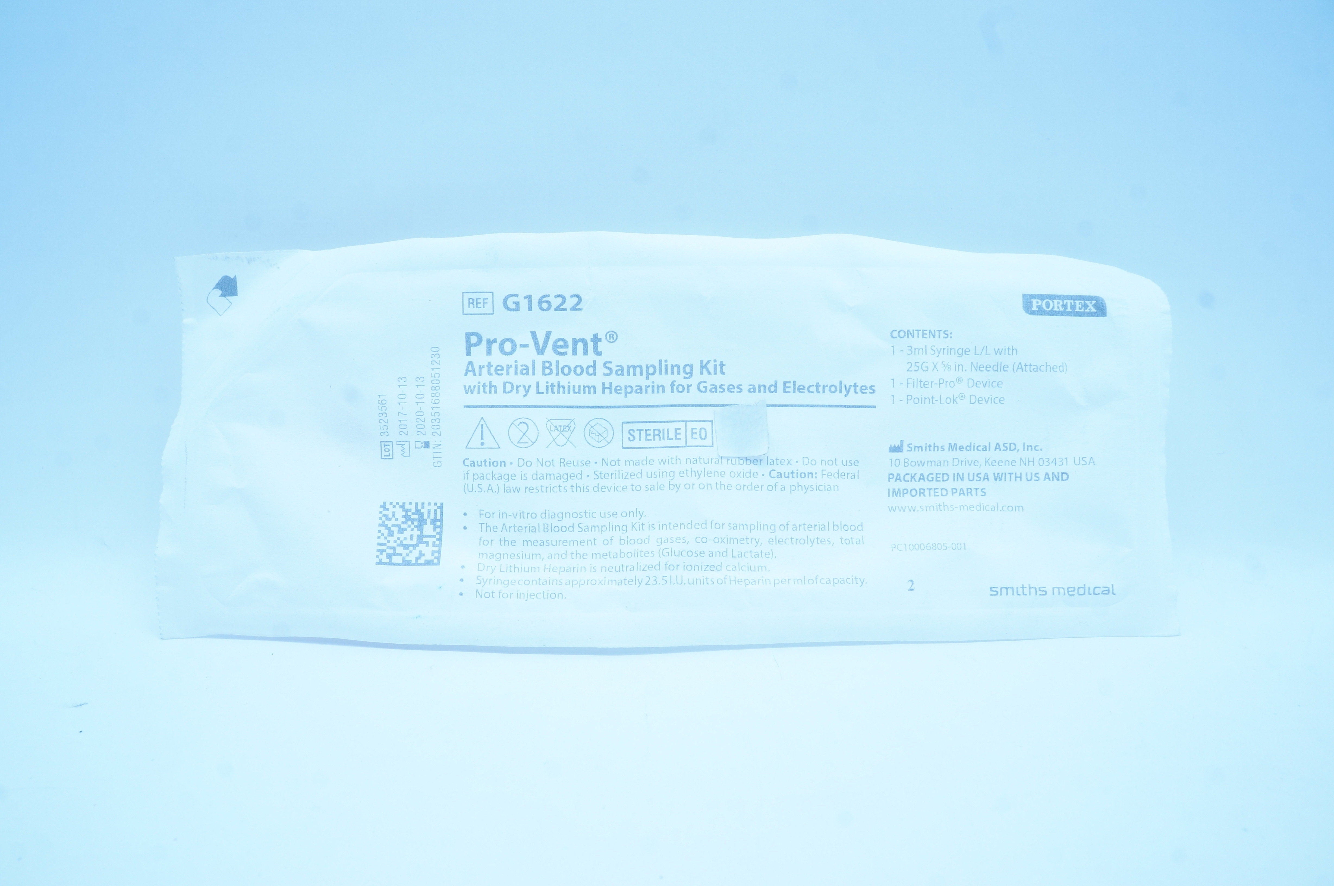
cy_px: 443
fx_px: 999
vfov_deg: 47.8
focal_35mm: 27
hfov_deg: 67.4
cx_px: 667
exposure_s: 1/15
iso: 400
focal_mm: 18
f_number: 13
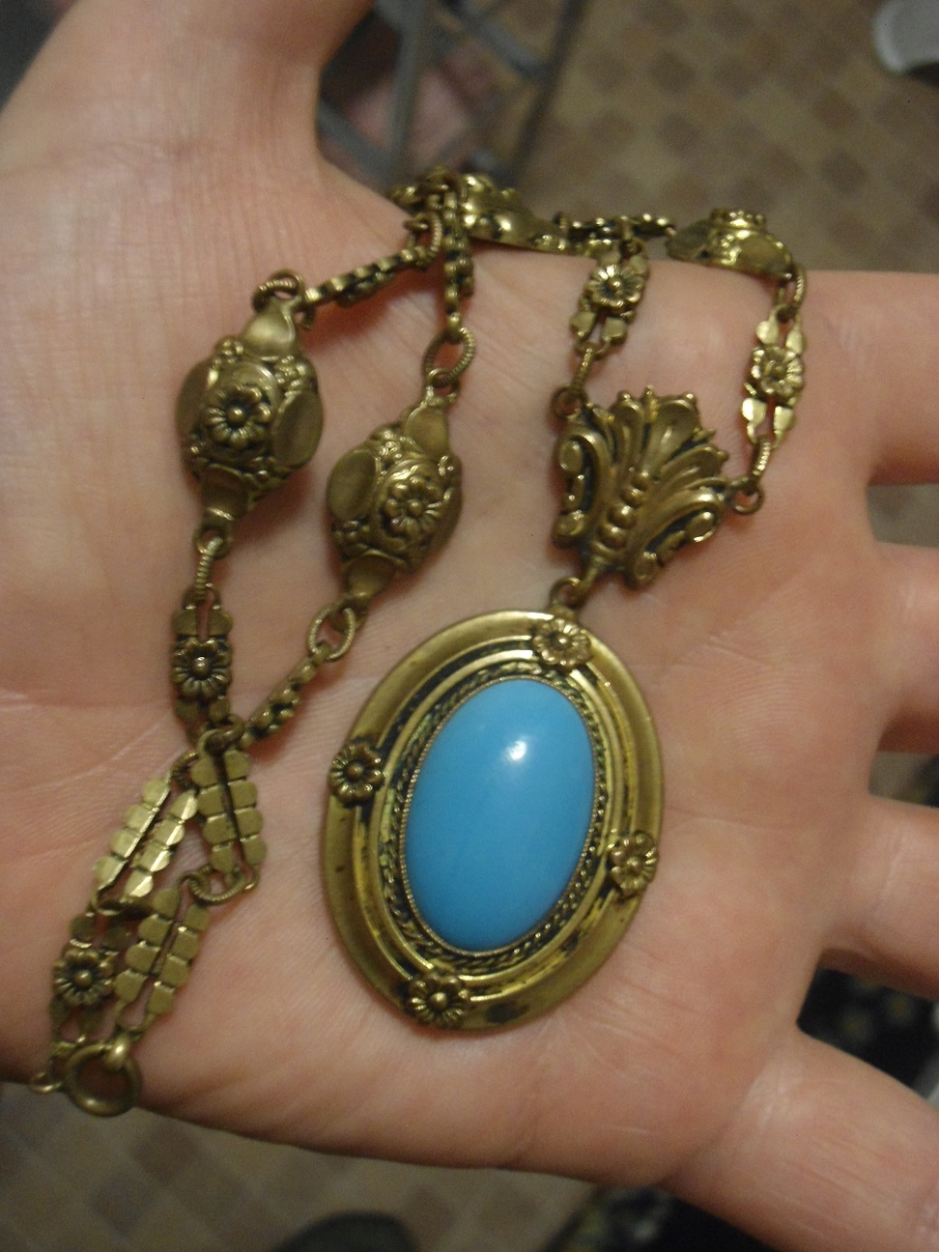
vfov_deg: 42.9
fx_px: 1591
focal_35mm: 44
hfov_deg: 32.9
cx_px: 470
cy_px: 626
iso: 400
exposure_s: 1/8
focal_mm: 7.9
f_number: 3.5
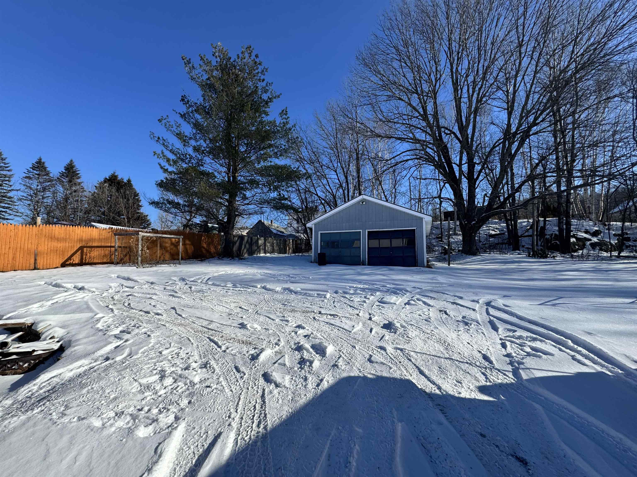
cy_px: 238
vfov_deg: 85.7
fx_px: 258
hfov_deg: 102.1
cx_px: 318
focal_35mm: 14
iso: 50
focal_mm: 2.22
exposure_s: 1/2208
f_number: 2.2
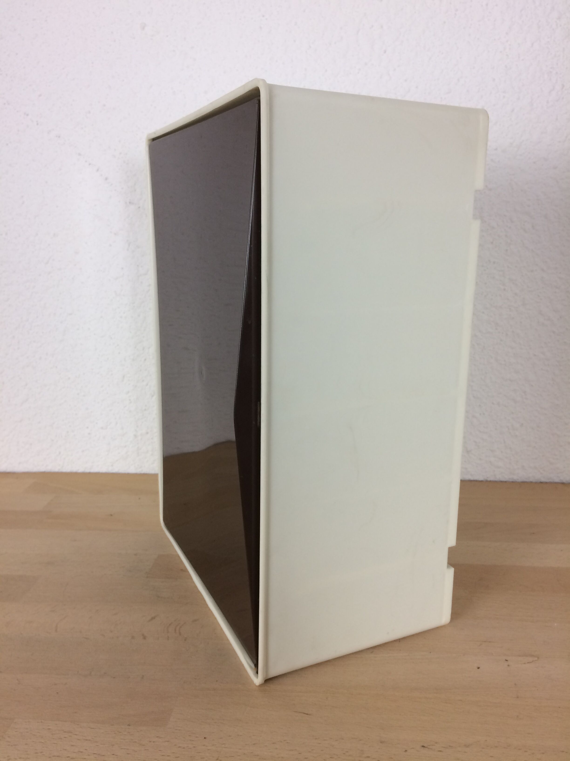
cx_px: 285
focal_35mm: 29
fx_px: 637
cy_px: 380
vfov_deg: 61.7
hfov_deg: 48.2
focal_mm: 4.15
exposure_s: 1/33
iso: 40
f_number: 2.2
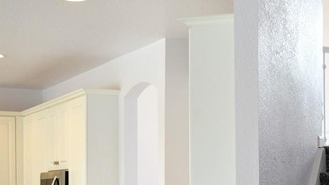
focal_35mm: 84
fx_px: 733
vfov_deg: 14.3
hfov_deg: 24.0
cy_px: 171
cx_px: 339
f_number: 4
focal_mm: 20
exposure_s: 1/60
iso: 400
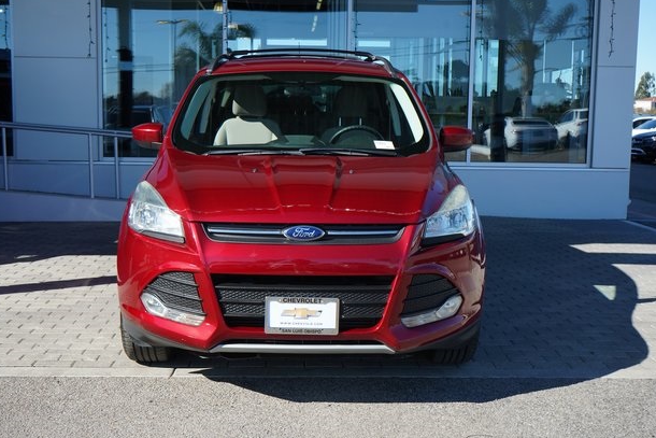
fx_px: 784
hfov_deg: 45.4
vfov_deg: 31.2
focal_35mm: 43
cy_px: 215
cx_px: 315
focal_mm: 41
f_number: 8
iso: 1000
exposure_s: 1/1250
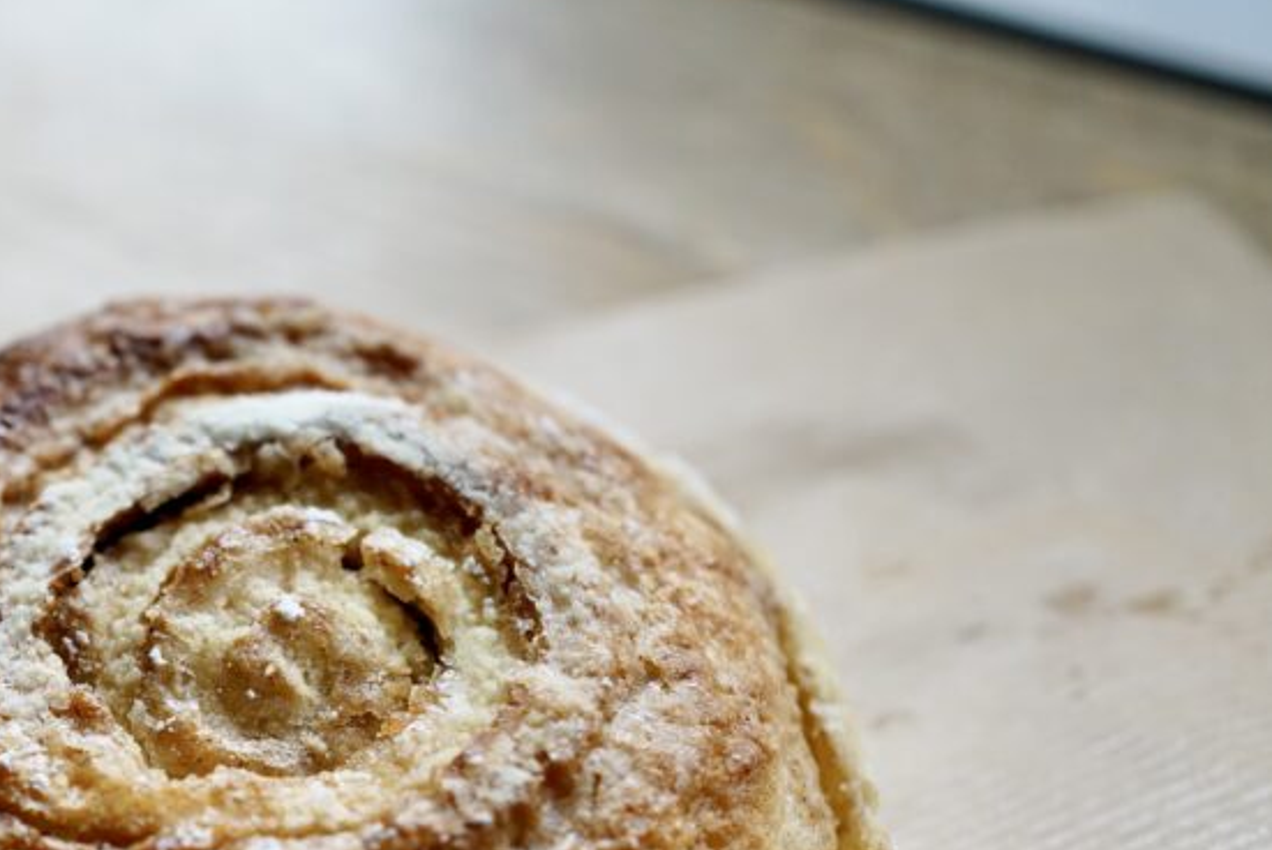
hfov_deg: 30.0
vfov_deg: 20.5
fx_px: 2298
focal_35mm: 65
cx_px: 196
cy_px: 763
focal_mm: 35
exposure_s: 1/400
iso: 400
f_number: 3.5
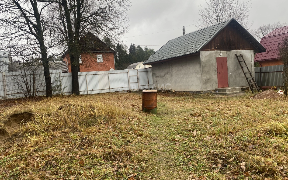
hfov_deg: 66.5
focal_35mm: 28
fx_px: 220
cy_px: 87
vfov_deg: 44.5
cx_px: 144
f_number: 1.8
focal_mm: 4.25
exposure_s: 1/128
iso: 32
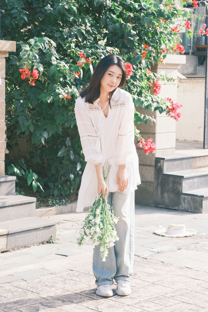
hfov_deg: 16.3
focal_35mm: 84
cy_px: 156
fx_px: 728
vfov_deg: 24.2
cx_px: 104
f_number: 6.4
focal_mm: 56
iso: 500
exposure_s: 1/180
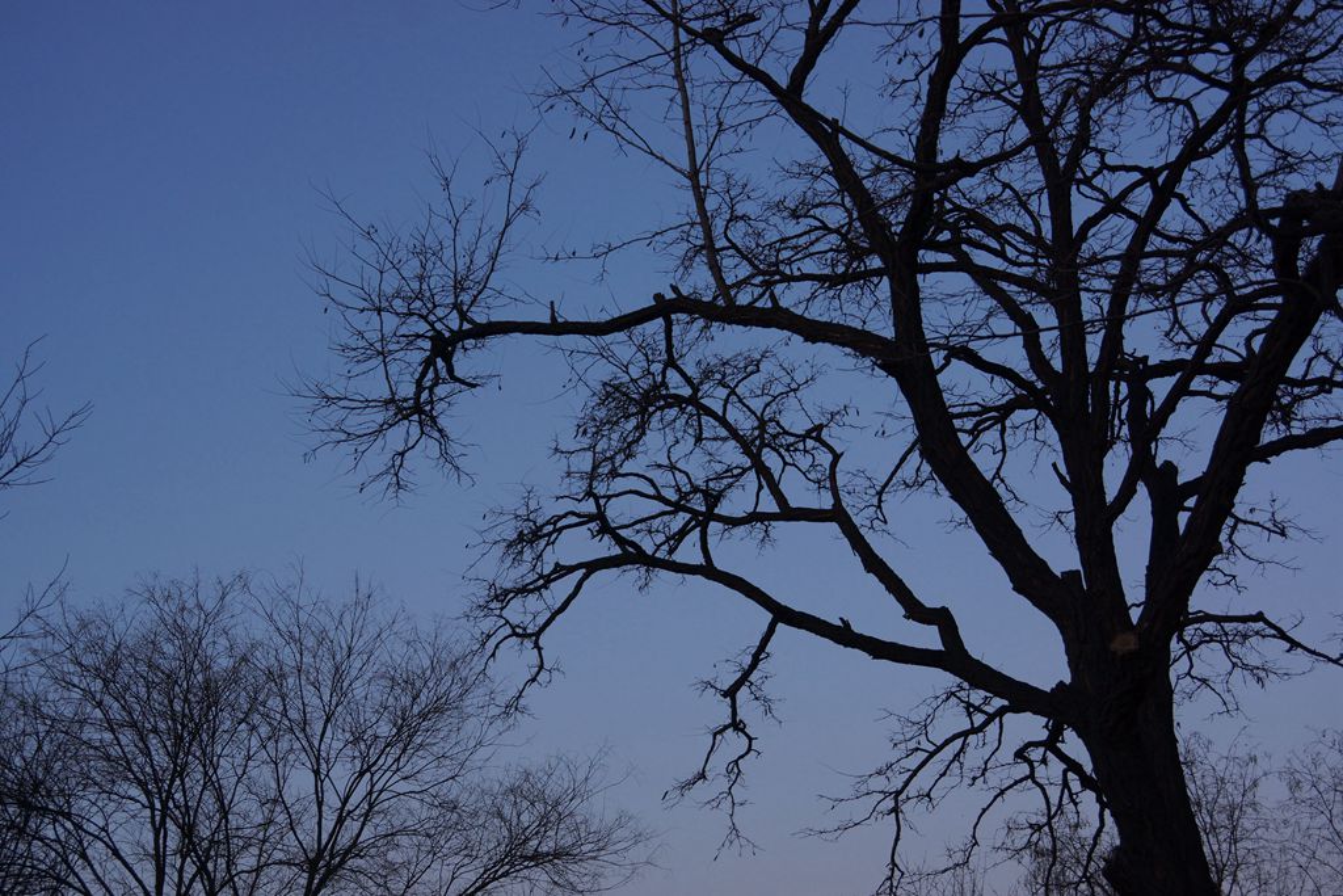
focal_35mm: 51
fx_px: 1903
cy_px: 448
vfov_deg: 26.5
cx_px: 672
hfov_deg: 38.9
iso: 200
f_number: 6.3
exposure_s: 1/80
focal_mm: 34
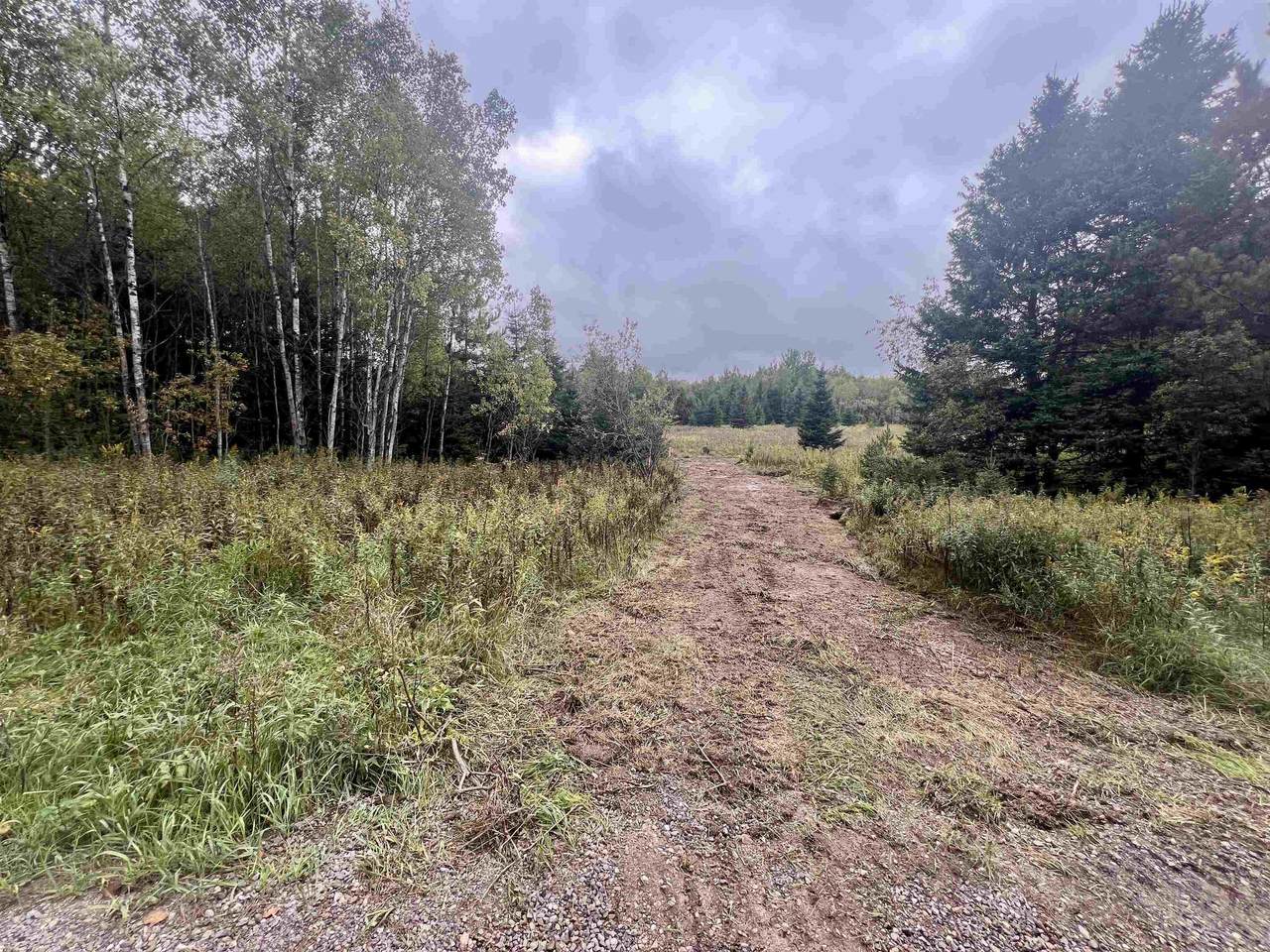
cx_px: 635
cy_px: 476
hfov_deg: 106.2
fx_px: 477
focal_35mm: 13
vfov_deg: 89.9
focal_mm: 1.57
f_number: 1.8
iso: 32
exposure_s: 1/329
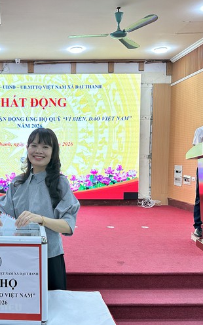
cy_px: 178
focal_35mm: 38
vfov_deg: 51.4
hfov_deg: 31.9
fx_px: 336
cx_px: 17
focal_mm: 6.86
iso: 250
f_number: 1.78
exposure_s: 1/60
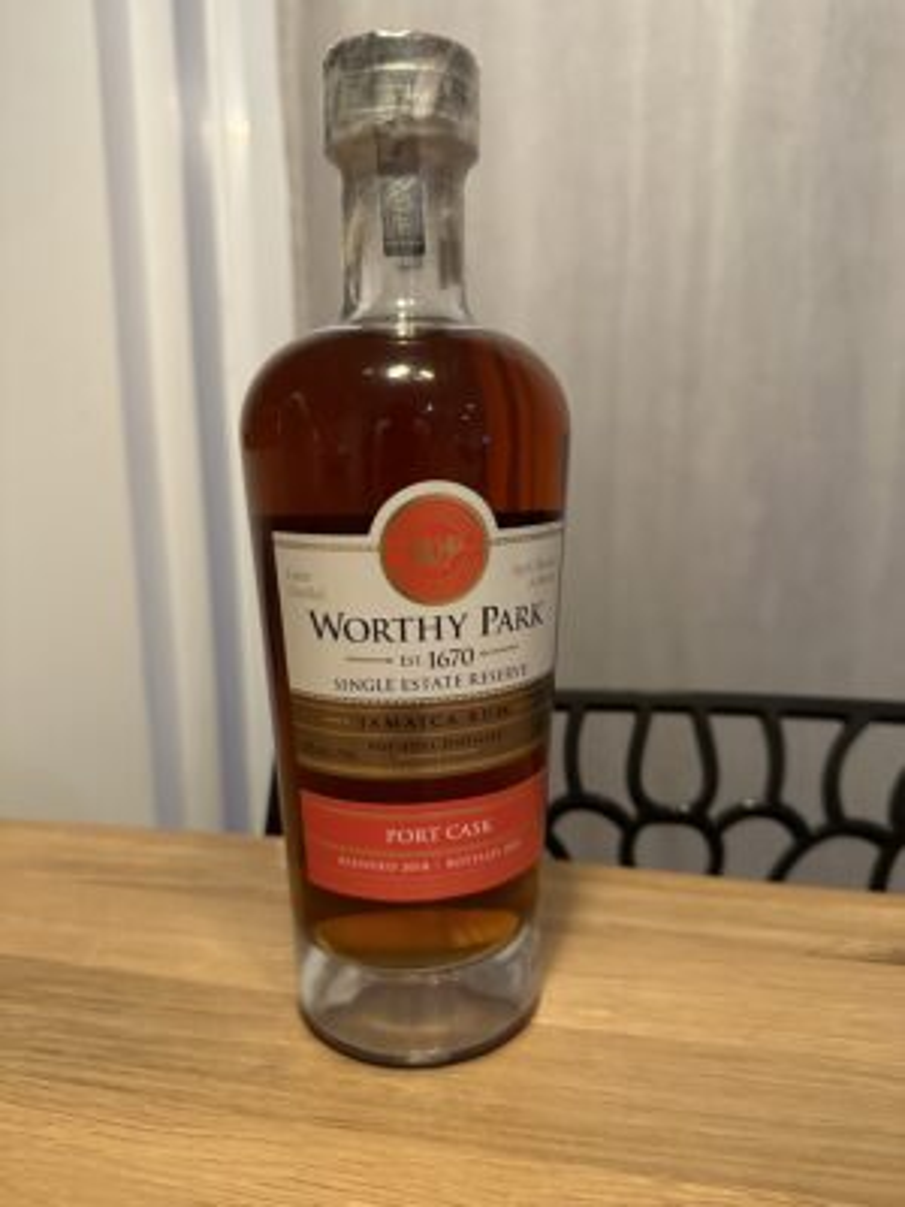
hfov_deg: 56.8
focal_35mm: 24
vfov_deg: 71.6
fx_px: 837
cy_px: 604
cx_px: 452
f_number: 1.78
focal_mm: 6.86
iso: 1000
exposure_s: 1/41
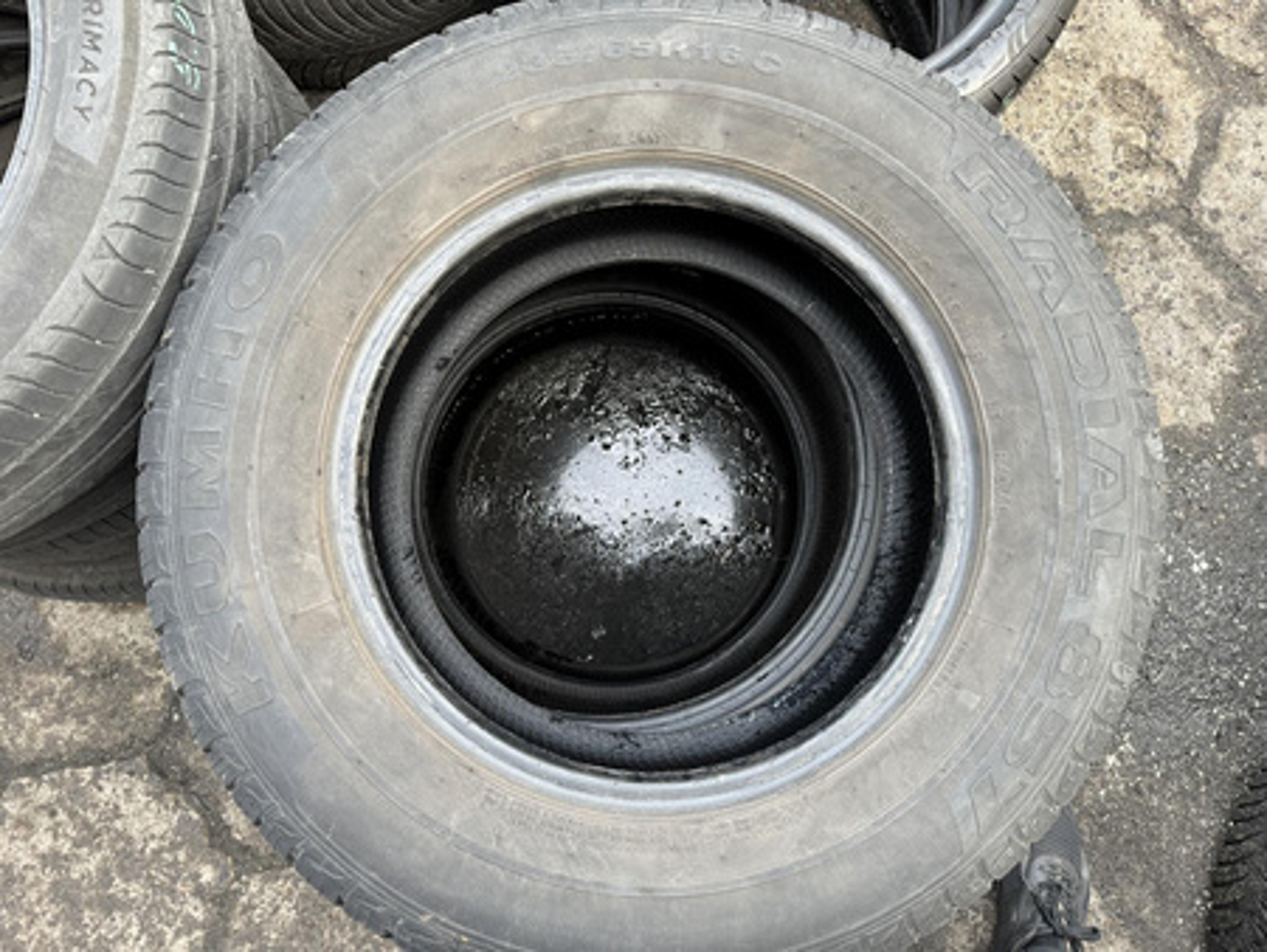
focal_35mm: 24
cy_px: 476
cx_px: 634
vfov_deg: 56.9
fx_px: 879
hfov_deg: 71.6
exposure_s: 1/121
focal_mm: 6.86
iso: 200
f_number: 1.78
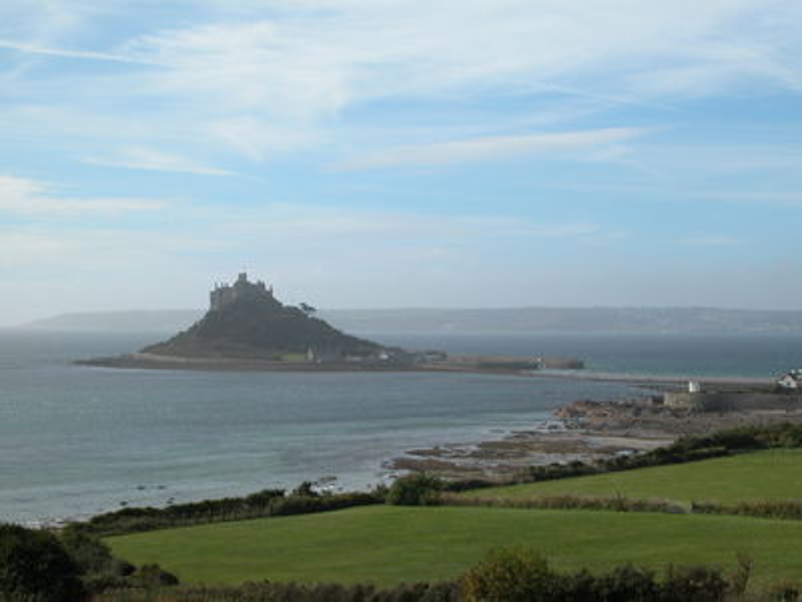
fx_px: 1529
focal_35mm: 66
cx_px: 401
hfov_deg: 29.4
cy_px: 301
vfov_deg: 22.3
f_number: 6.5
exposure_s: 1/428
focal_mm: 16.8
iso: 100
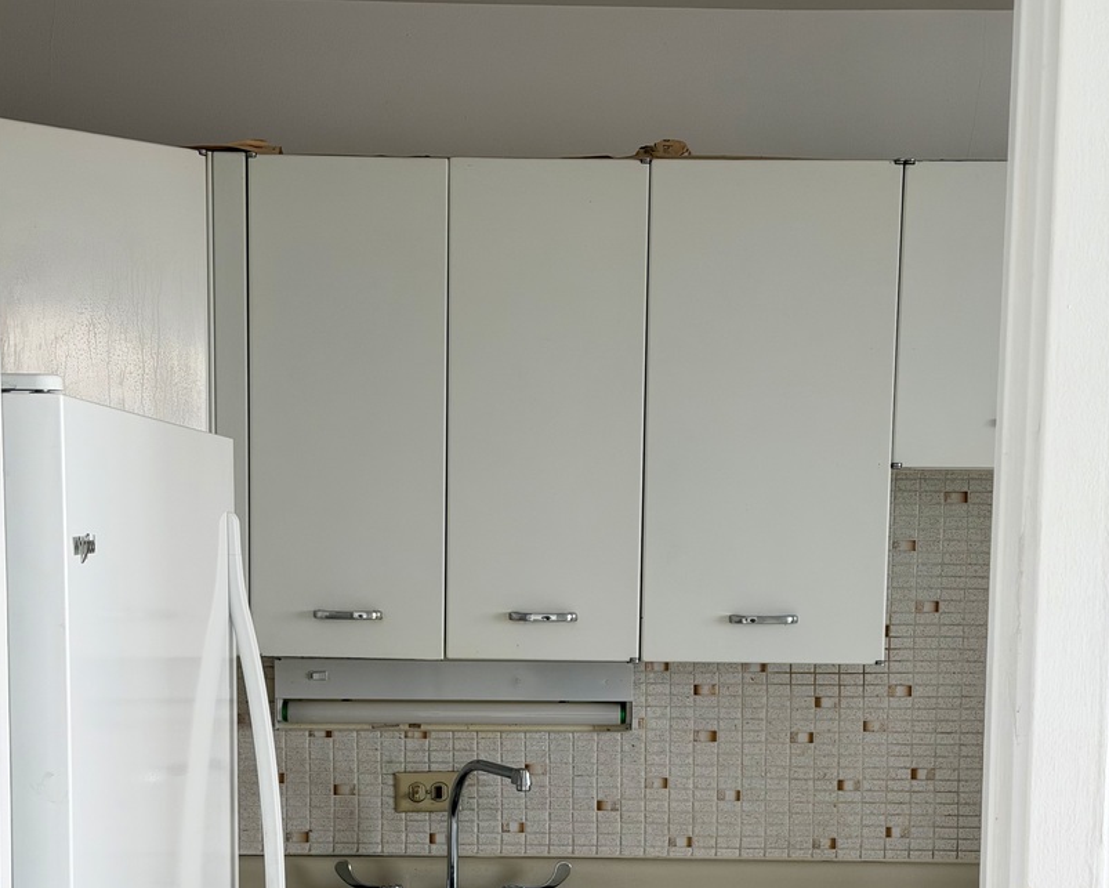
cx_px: 554
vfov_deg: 23.8
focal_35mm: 63
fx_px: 2069
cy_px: 718
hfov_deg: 30.0
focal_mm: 6.76
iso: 100
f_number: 1.78
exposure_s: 1/88
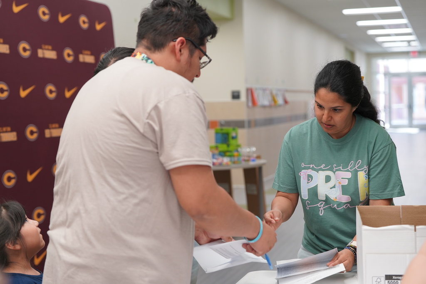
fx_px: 828
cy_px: 142
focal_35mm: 70
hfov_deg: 28.8
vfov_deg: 19.5
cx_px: 213
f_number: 4
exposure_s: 1/160
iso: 1250
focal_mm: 70
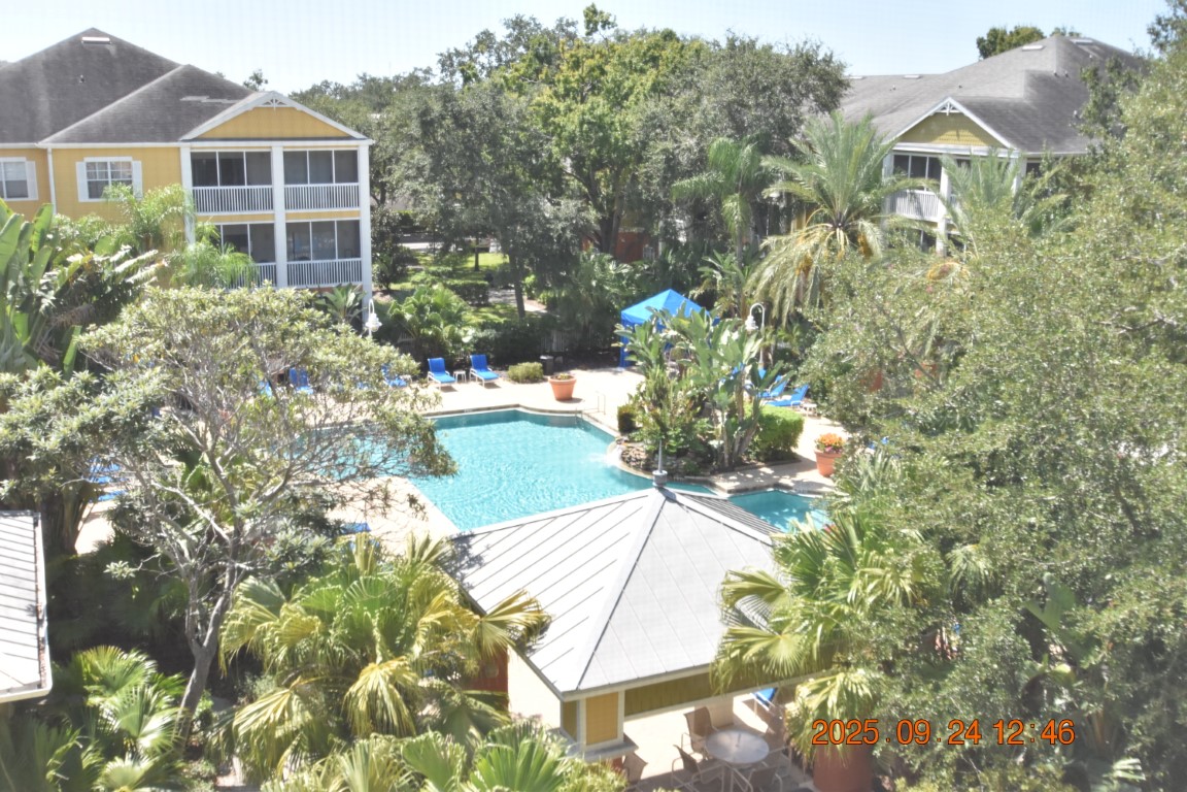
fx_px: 1187
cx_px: 594
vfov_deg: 36.9
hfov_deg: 53.1
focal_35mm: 36
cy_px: 396
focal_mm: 24
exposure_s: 1/1500
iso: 800
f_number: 4.5
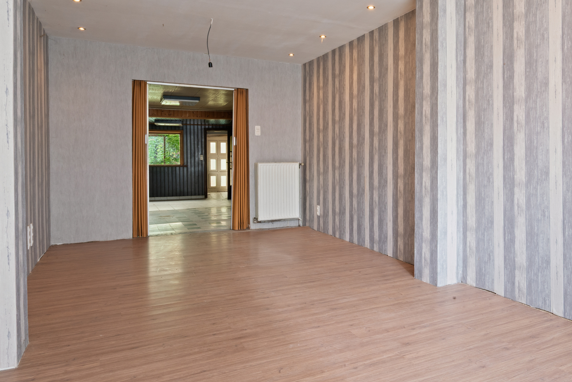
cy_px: 163
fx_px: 429
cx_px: 372
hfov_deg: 65.9
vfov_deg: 47.8
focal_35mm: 27
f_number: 11
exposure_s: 8
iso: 250
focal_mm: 16
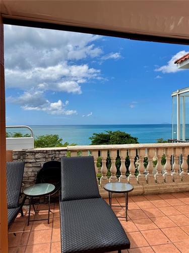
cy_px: 126
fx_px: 175
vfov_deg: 71.6
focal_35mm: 24
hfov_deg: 56.8
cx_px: 94
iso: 80
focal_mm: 6.76
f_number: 1.78
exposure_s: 1/6410
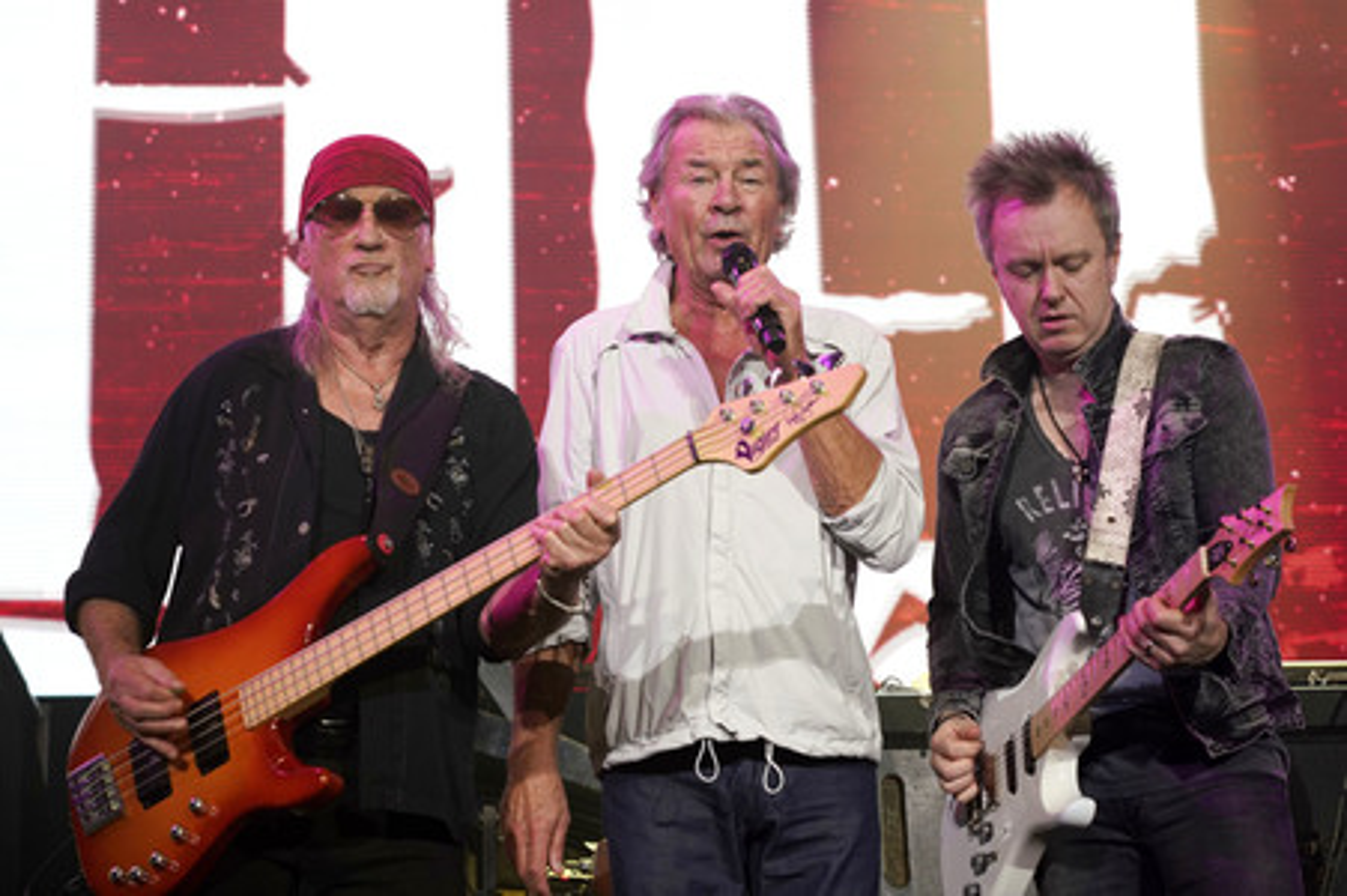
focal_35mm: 68
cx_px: 674
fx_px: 2542
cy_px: 448
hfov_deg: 29.7
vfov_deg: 20.0
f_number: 5.6
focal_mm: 68
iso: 640
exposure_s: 1/250
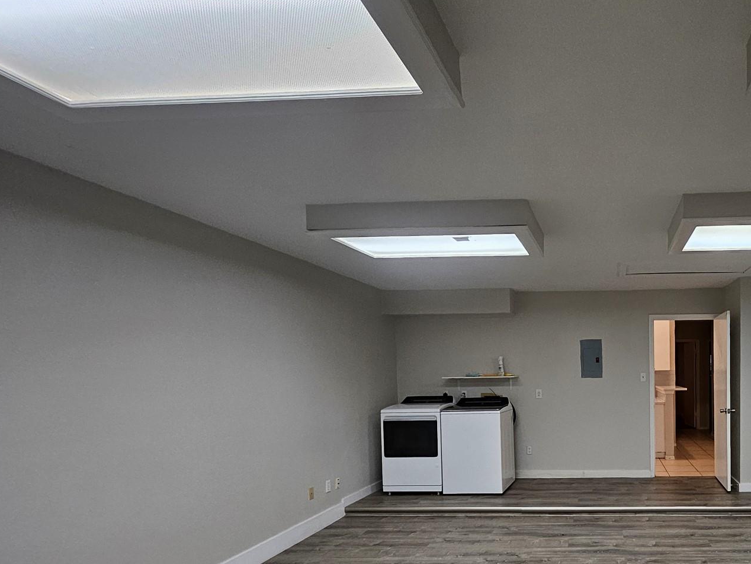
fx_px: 456
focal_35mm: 21
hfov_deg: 71.8
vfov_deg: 61.3
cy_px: 393
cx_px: 590
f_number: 2.2
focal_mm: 1.74
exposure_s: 1/60
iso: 160
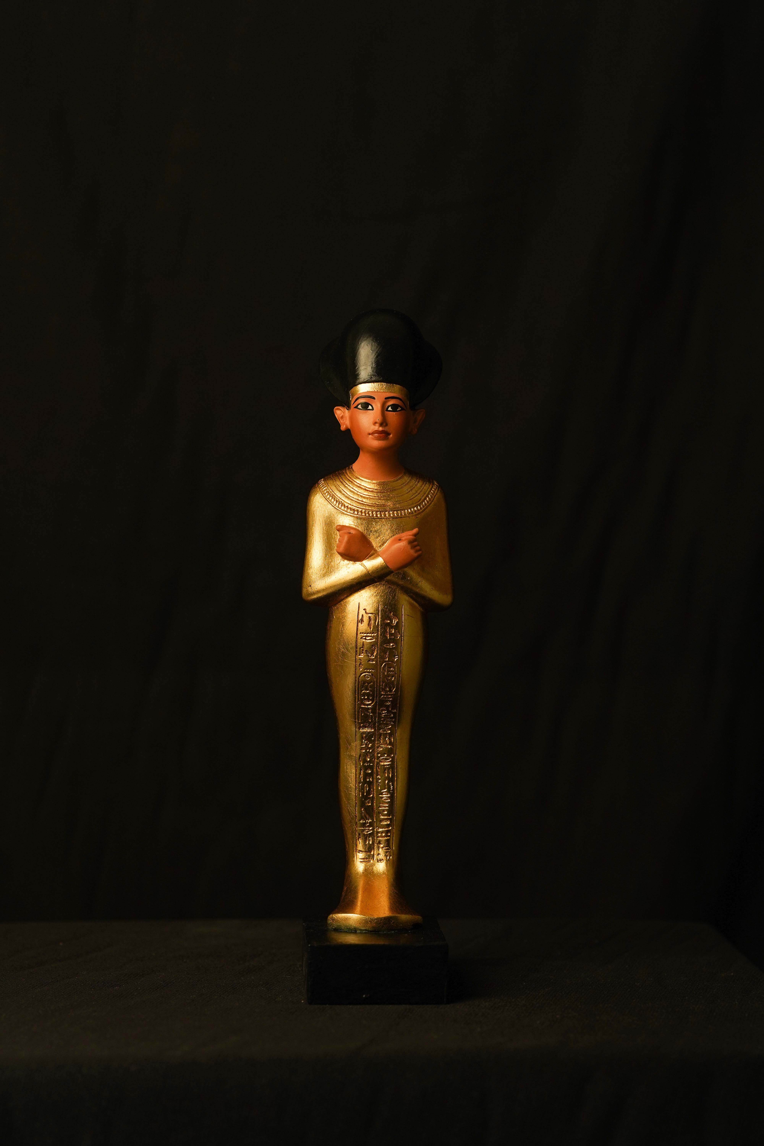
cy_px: 573
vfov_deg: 19.5
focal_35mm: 105
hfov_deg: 13.0
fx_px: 3342
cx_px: 382
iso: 400
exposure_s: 1/100
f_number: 4.5
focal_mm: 105
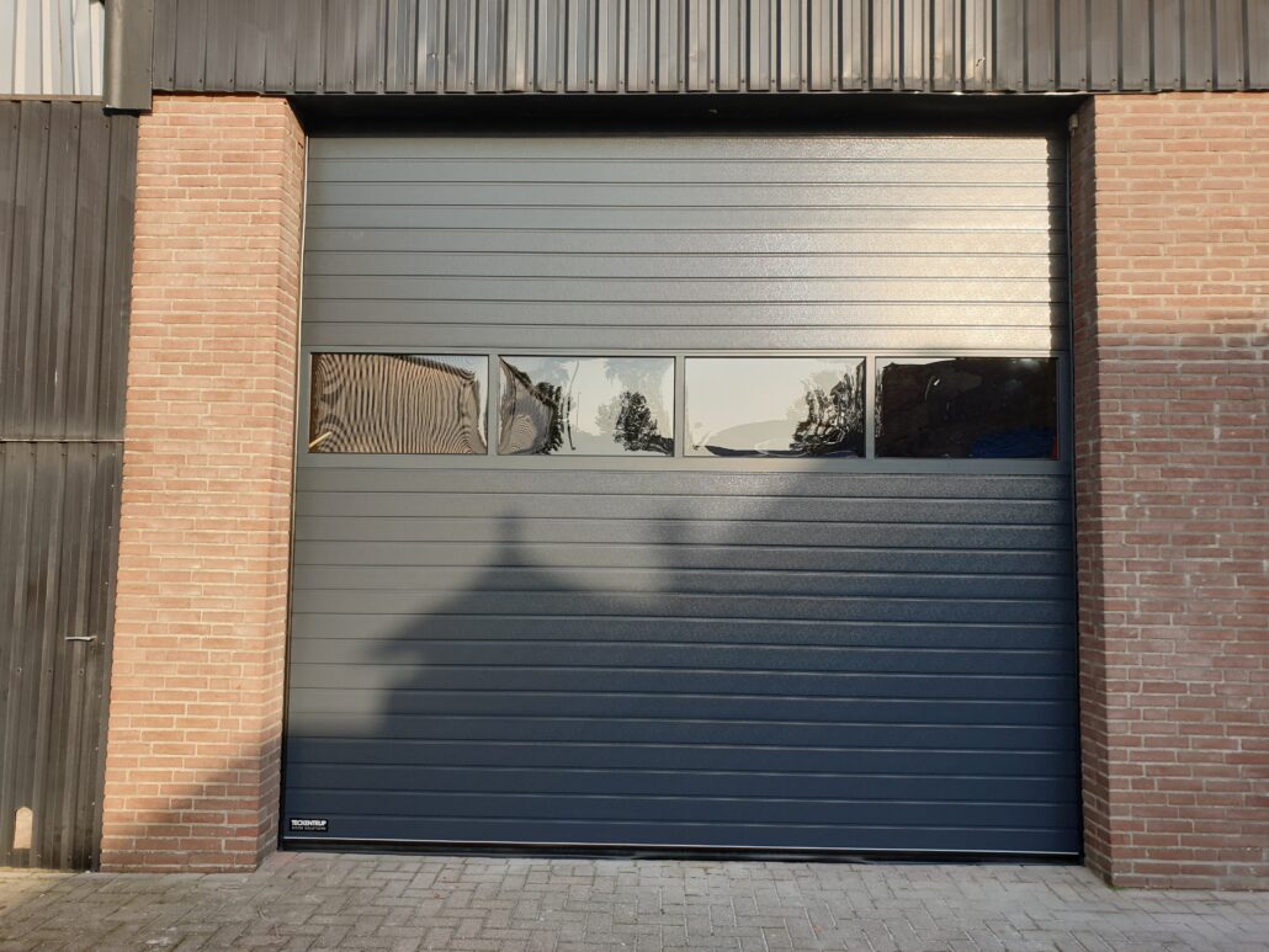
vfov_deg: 53.1
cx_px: 634
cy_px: 476
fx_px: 953
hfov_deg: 67.3
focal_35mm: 26
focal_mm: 4.3
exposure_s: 1/624
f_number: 2.4
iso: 50
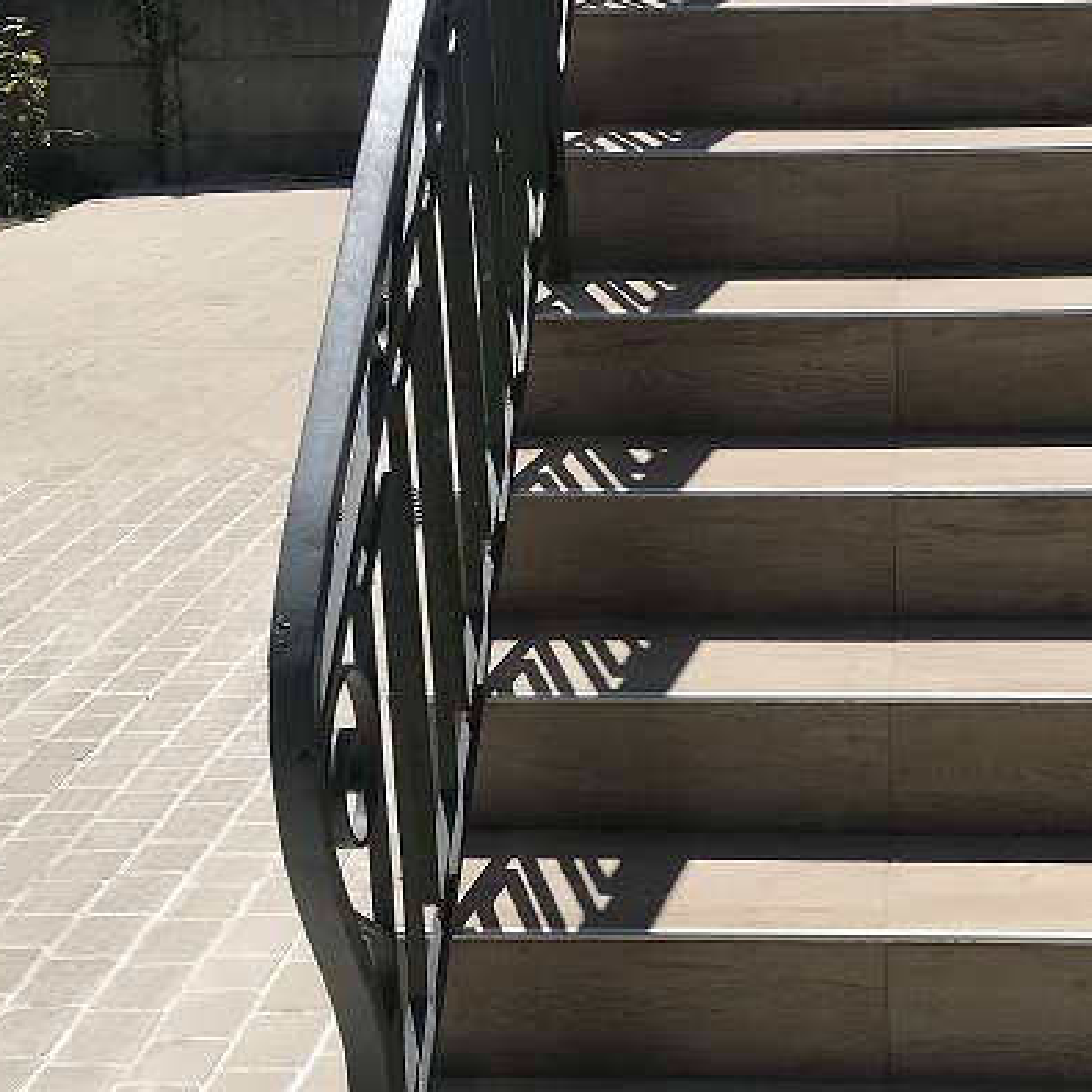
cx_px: 827
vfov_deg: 27.3
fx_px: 2248
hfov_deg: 26.9
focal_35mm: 63
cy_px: 634
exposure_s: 1/4367
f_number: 1.8
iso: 20
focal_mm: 3.99
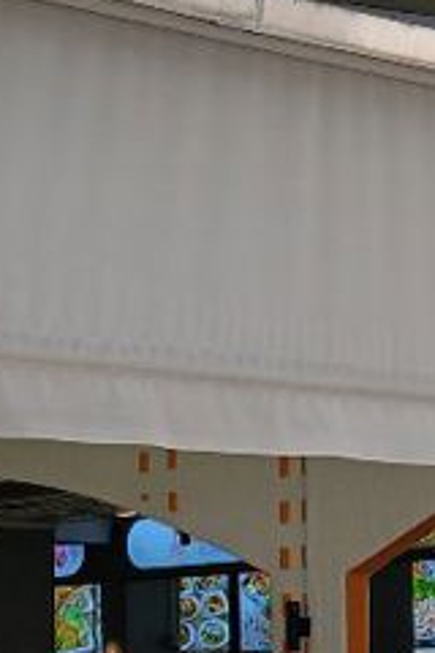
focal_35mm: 120
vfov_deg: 16.7
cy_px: 642
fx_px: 2175
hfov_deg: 11.1
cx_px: -158
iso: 20
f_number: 1.8
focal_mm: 3.98
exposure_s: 1/471
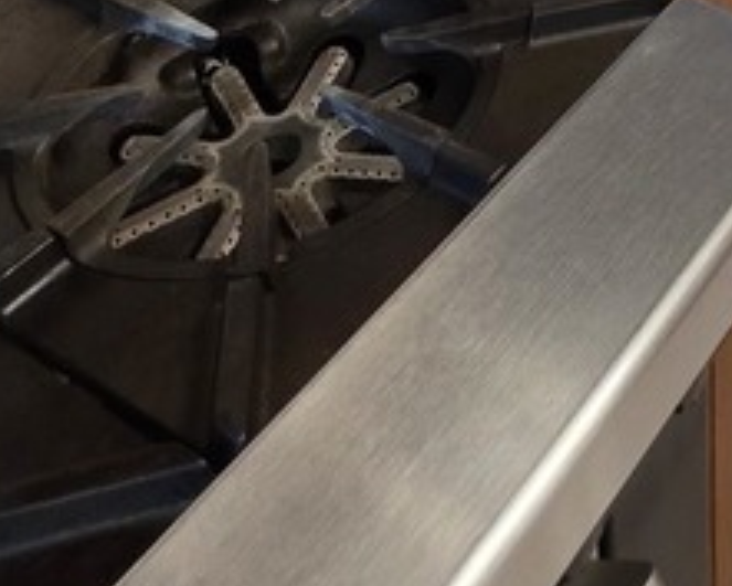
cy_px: -632
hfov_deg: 27.6
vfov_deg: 17.0
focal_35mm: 62
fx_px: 1344
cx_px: 828
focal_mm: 2.2
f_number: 1.9
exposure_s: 1/60
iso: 250
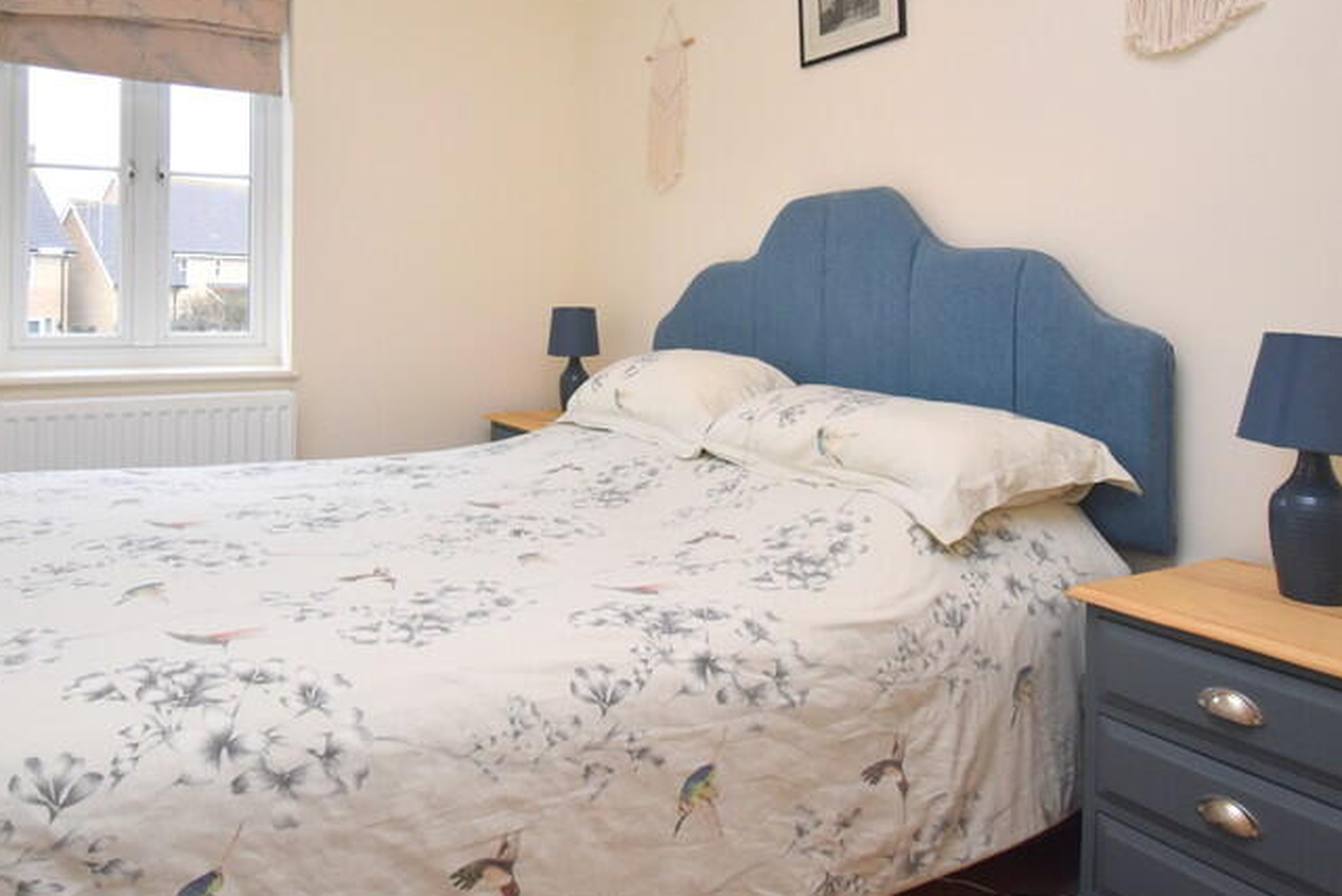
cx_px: 507
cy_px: 299
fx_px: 895
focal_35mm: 24
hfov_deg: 72.6
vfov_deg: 52.2
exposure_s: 1/125
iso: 900
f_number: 4.5
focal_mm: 10
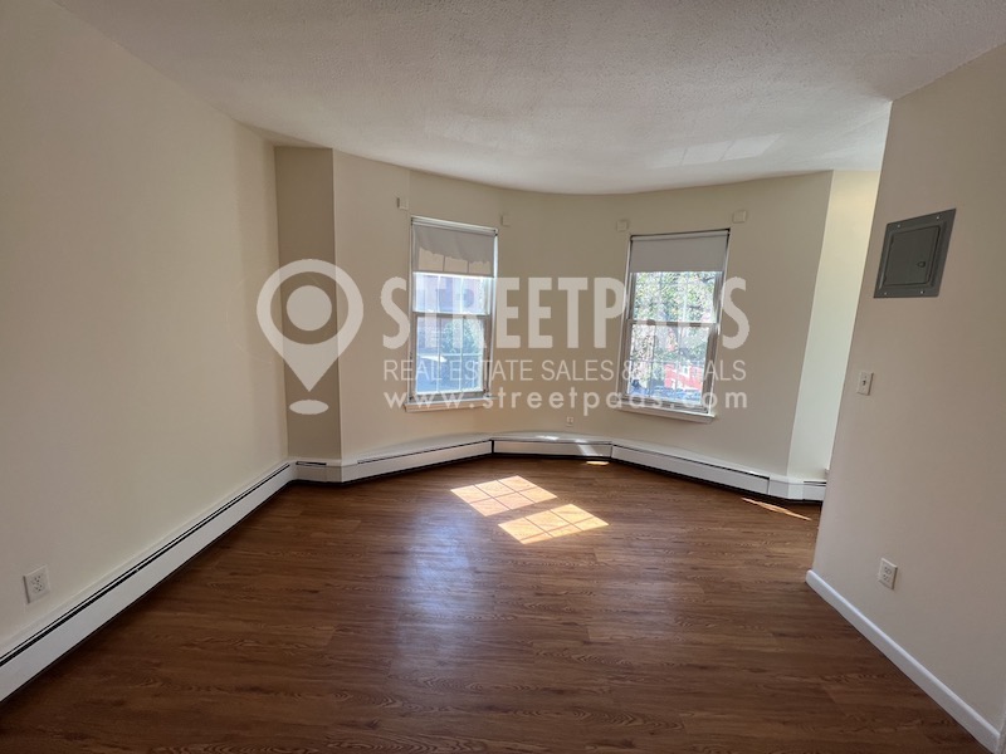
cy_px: 377
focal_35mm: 13
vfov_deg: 89.9
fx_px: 378
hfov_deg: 106.2
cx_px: 503
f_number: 1.8
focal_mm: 1.57
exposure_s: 1/120
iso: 40
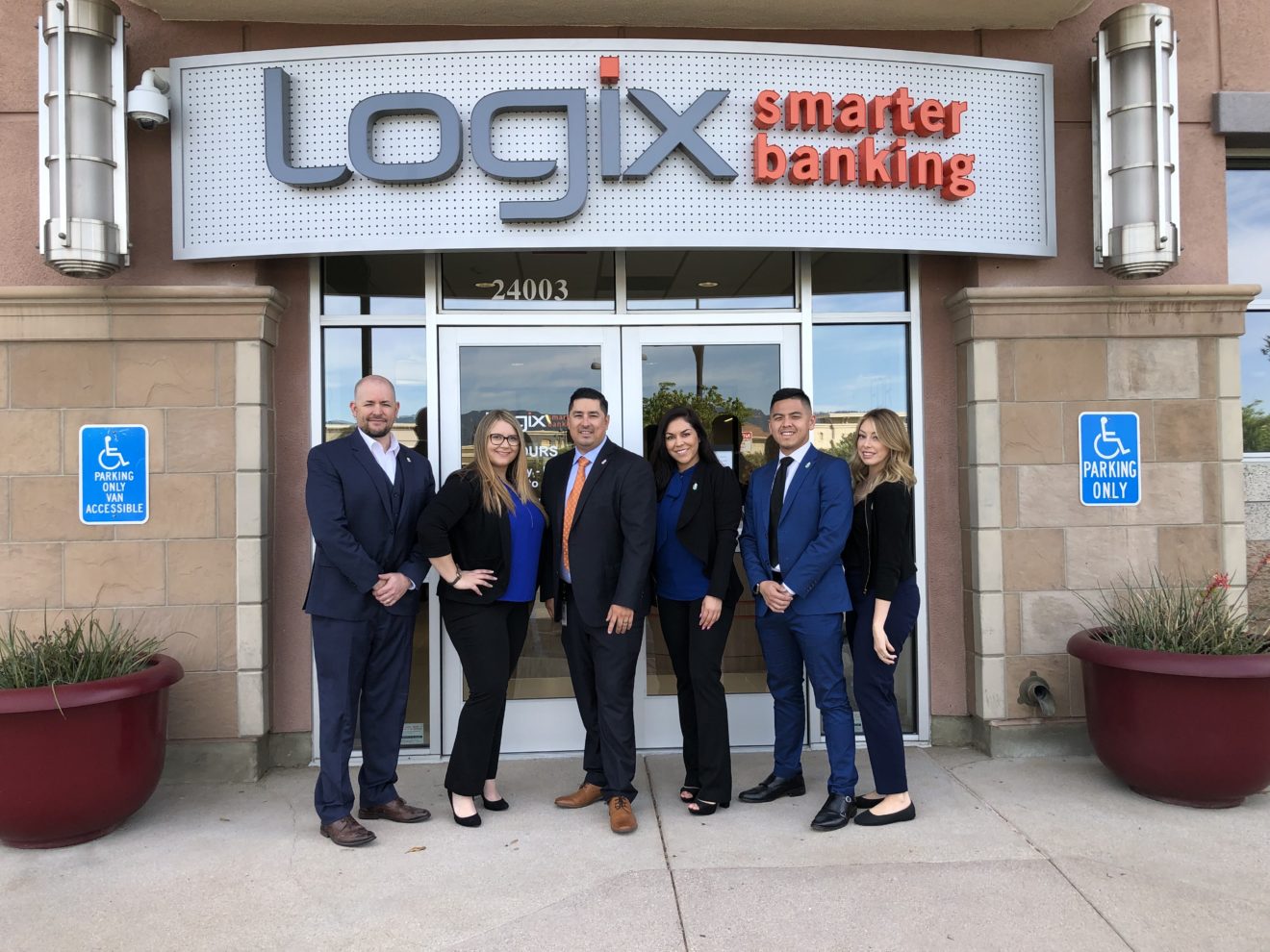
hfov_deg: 63.4
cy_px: 476
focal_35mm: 28
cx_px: 635
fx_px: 1027
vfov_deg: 49.7
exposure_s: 1/430
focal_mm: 3.99
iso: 20
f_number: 1.8
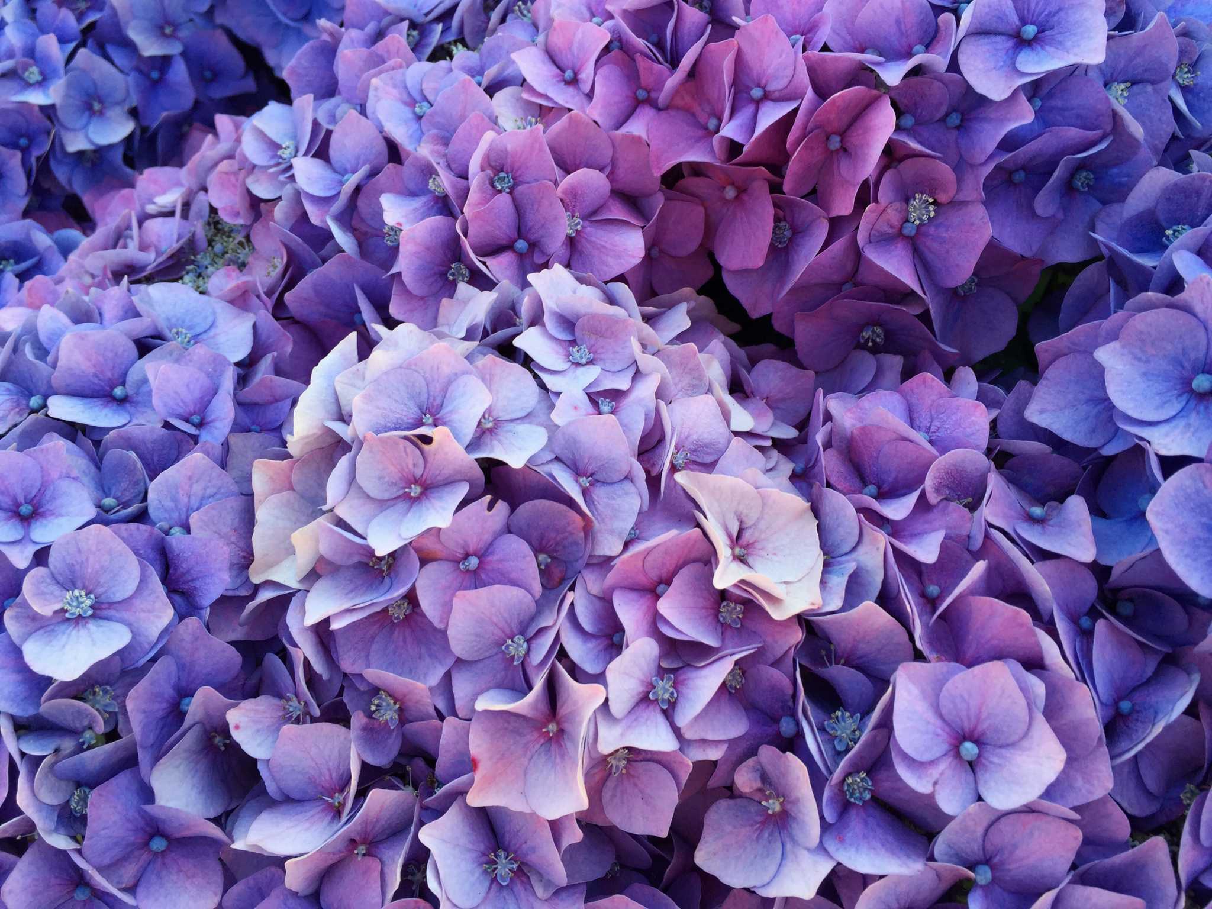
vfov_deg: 48.2
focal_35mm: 29
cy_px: 454
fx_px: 1015
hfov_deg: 61.7
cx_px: 606
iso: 32
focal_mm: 4.15
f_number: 2.2
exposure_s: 1/275
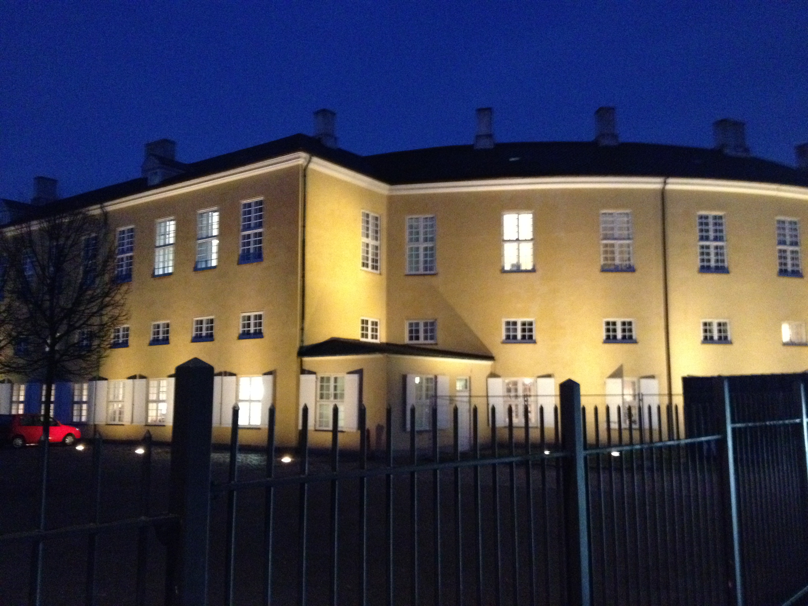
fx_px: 817
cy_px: 303
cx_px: 404
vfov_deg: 40.7
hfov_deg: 52.6
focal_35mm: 35
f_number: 2.4
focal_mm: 4.28
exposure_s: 1/15
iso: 800
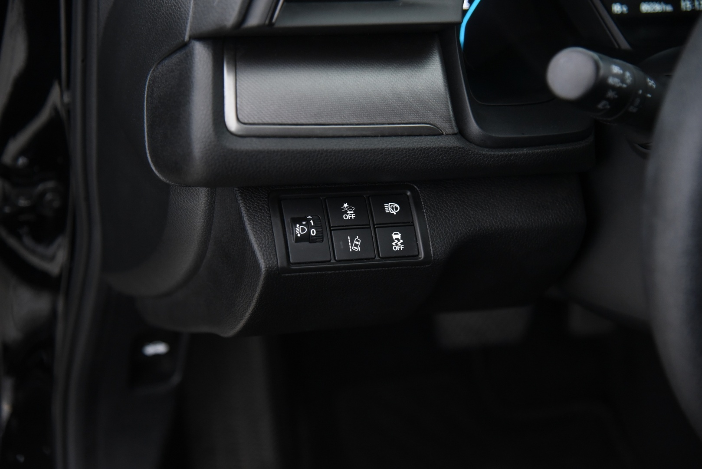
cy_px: 234
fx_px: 1268
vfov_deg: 20.9
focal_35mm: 65
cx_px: 351
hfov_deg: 30.9
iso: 4000
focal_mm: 65
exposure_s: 1/20
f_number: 4
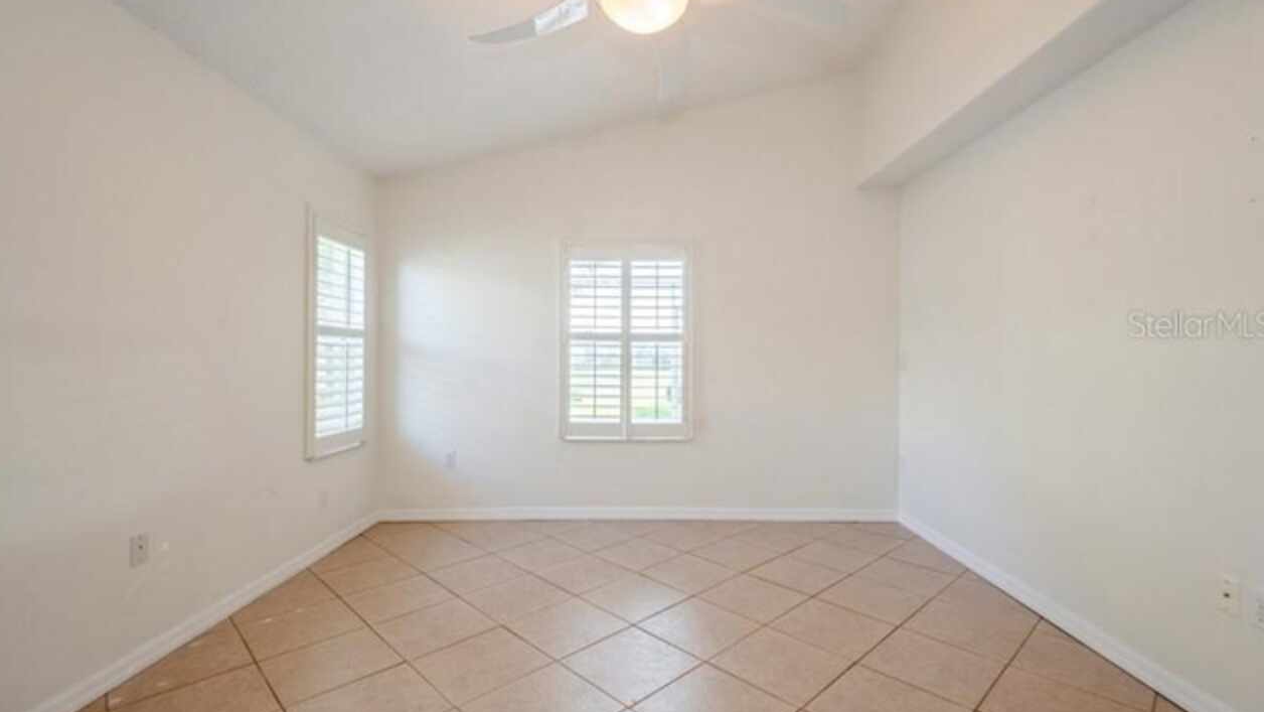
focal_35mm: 16
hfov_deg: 99.4
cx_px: 636
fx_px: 536
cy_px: 324
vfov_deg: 67.0
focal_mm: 10
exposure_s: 1/20
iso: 200
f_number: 8
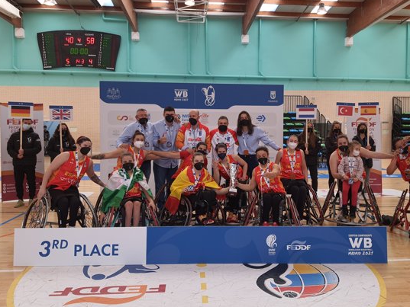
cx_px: 227
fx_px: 367
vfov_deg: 45.4
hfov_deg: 58.2
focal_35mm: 31
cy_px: 144
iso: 64
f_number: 1.7
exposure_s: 1/120
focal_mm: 4.32
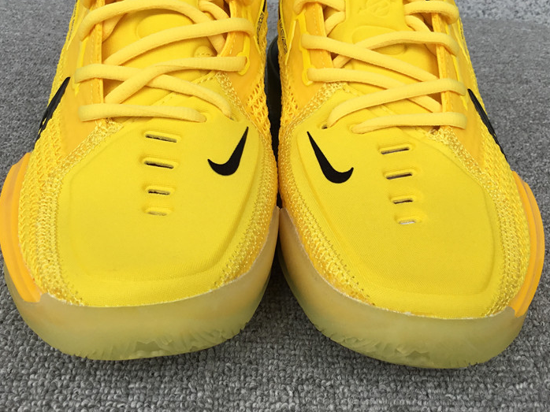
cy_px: 156
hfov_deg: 46.8
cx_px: 278
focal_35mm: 40
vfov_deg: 35.8
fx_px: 635
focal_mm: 3.3
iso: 25
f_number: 2.4
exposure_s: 1/491
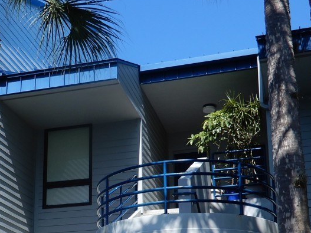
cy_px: 218
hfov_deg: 28.3
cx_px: 98
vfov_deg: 21.1
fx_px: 611
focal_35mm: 68
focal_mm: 6.2
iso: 80
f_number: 4
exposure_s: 1/500
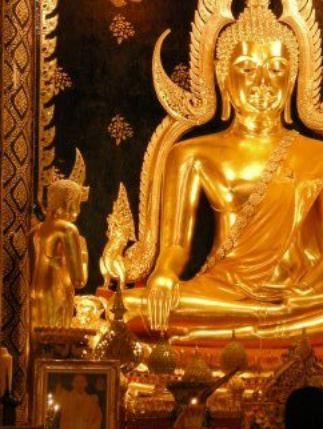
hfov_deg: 9.9
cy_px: 107
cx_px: 259
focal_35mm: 149
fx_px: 1851
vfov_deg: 13.2
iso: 218
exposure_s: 1/8
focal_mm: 15.7
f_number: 3.9
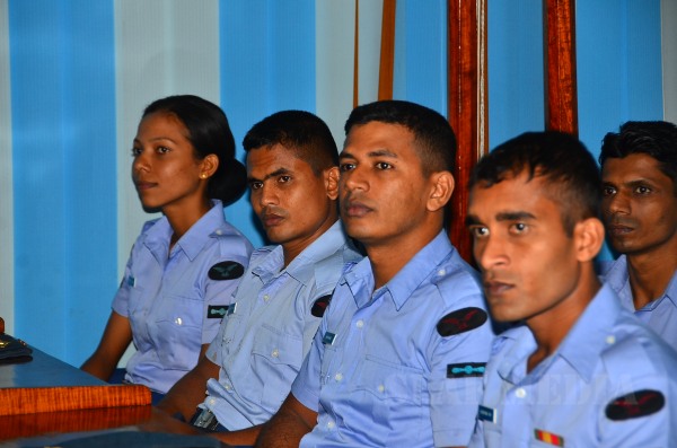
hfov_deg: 14.4
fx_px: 2673
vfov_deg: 9.6
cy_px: 224
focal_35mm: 142
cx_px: 338
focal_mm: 95
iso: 250
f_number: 5.6
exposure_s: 1/60
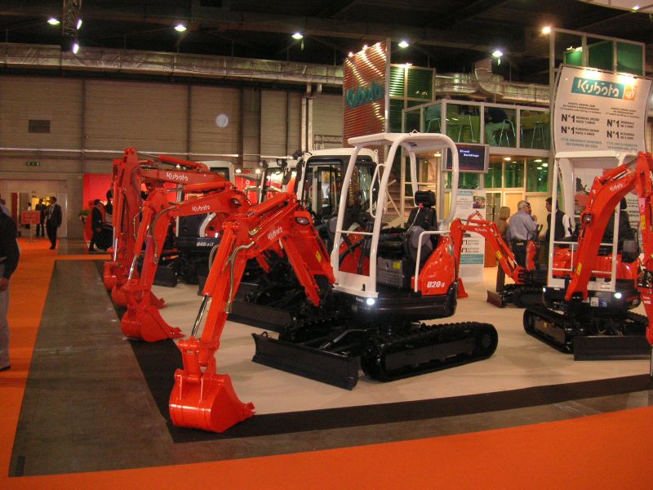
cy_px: 245
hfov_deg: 50.1
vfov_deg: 38.7
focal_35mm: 37
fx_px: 698
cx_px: 326
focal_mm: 6.1
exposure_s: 1/45
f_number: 2.8
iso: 160
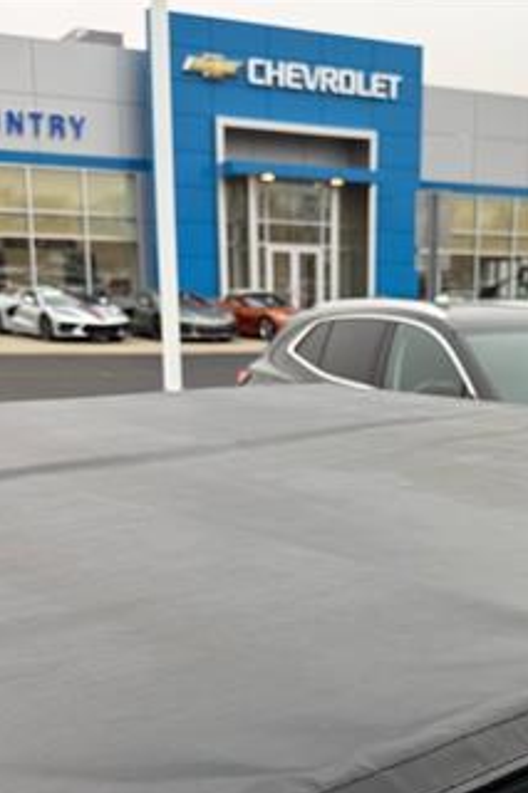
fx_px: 1101
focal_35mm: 50
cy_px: 585
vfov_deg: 38.7
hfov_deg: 26.6
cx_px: 394
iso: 80
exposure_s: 1/299
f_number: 1.78
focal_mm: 6.76
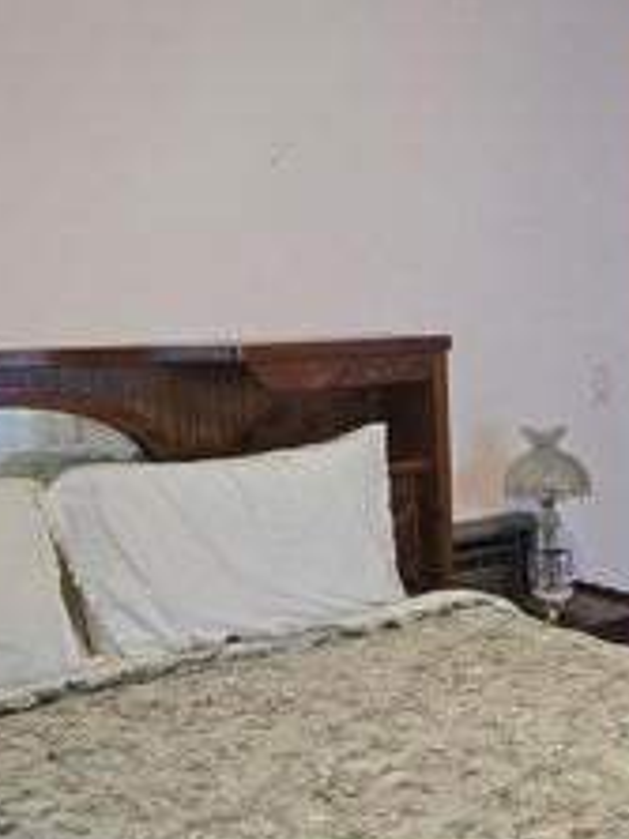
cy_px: 474
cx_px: 723
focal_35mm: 66
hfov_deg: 20.9
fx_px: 1601
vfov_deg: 29.4
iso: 200
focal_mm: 5.4
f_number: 1.8
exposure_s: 1/120
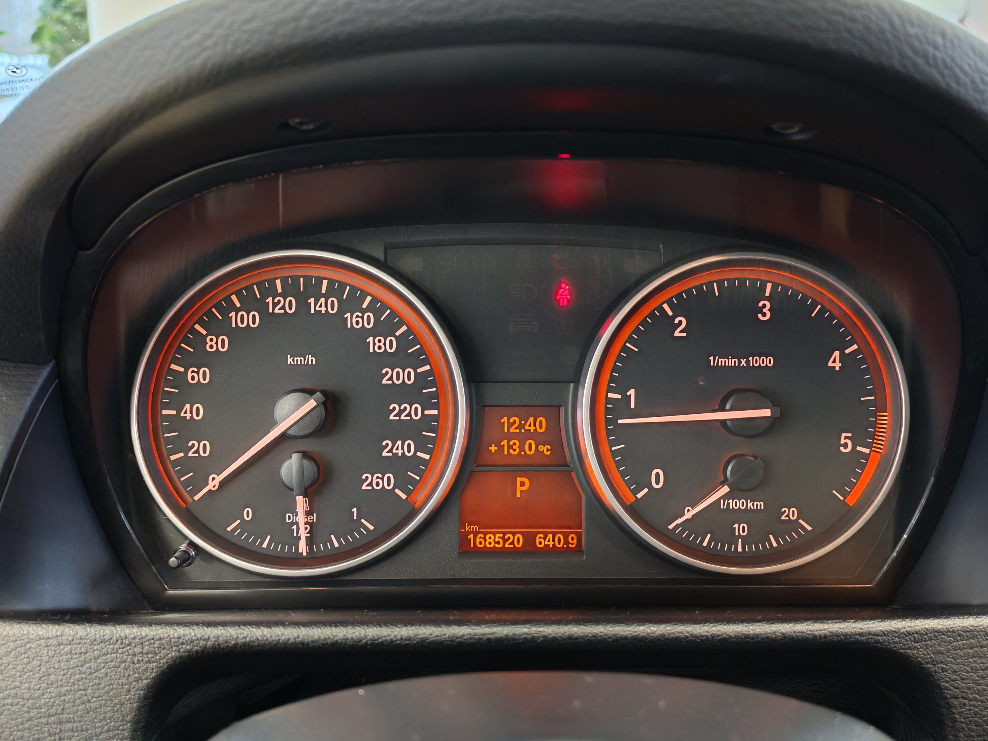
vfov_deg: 41.8
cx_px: 494
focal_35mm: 34
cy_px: 370
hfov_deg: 54.0
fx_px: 970
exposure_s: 1/33
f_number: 1.9
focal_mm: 6.12
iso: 2000
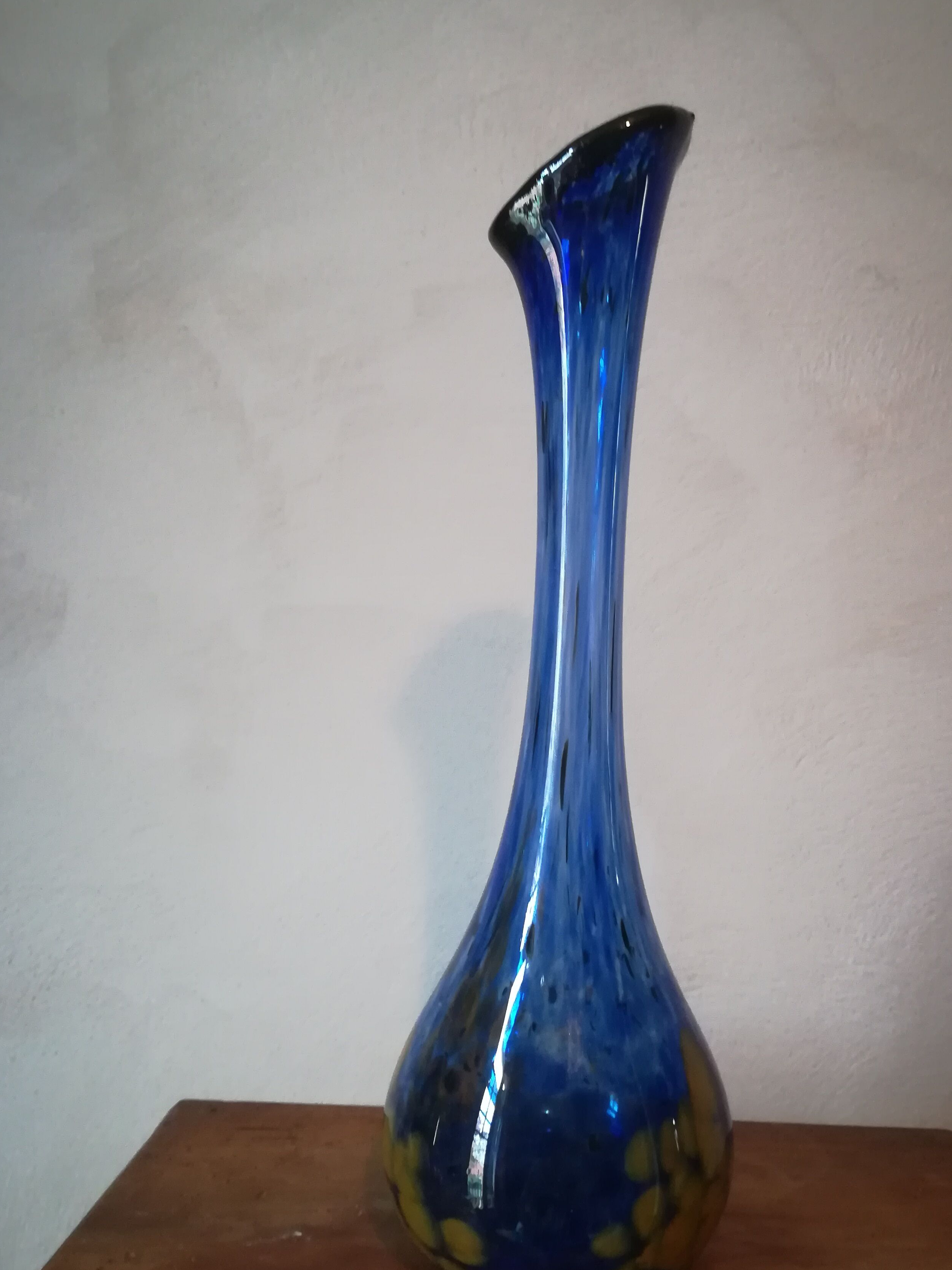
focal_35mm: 31
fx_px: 1137
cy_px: 631
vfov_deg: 58.4
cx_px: 545
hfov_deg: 45.3
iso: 640
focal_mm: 3.83
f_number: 2.2
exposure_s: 1/14.3
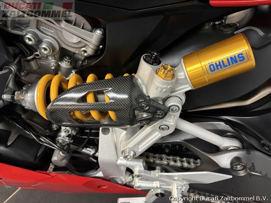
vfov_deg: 53.1
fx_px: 204
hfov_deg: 67.3
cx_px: 136
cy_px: 102
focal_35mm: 26
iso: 500
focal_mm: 5.96
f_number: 1.6
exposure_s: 1/33
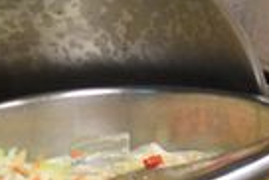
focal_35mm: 180
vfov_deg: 7.6
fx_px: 1346
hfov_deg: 10.7
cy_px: 56
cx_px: 471
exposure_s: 1/160
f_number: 1.8
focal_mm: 18.5
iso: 400
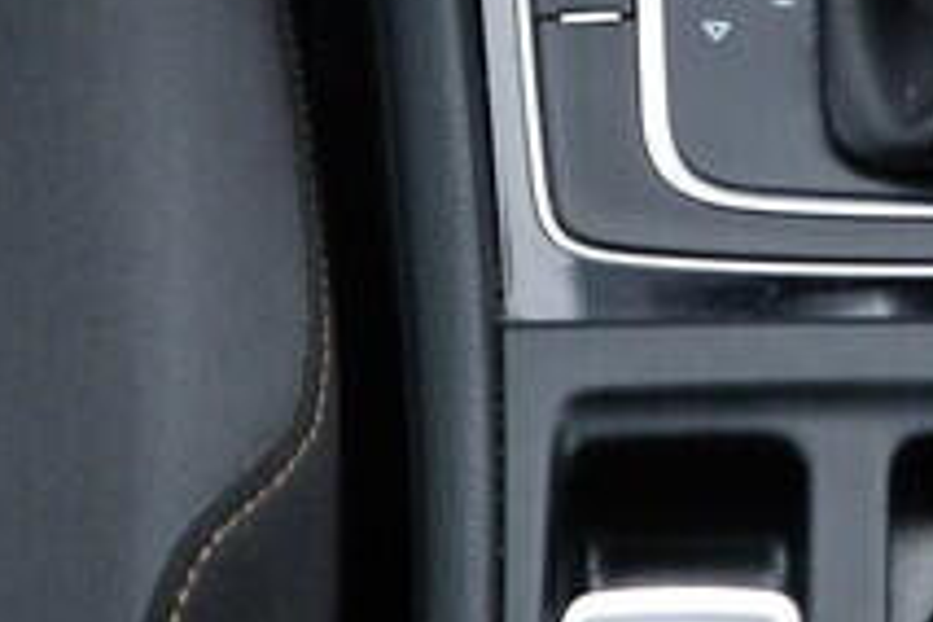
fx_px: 4483
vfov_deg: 7.9
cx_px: 854
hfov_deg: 11.8
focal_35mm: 173
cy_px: -46
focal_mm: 24
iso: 160
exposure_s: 1/40
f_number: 2.8
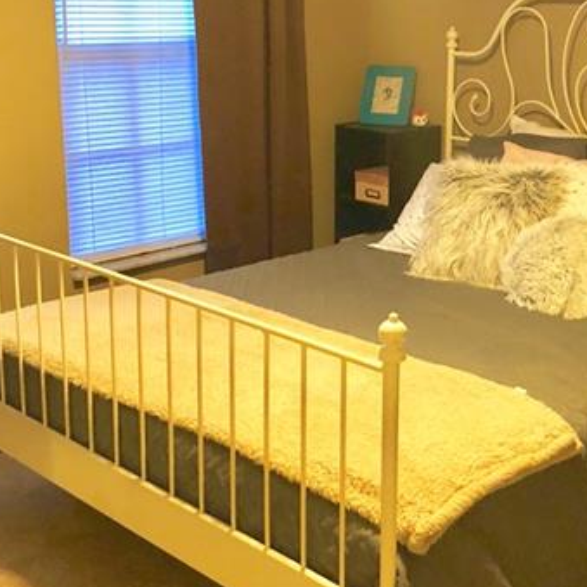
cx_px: 360
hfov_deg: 30.5
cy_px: 239
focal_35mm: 56
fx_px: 1074
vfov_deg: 30.5
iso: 100
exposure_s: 1/4
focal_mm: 4
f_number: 1.8
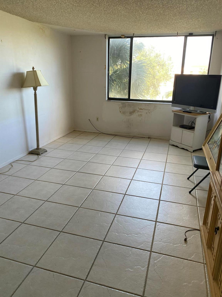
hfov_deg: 53.1
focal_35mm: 26
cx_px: 111
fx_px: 222
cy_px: 148
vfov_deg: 67.3
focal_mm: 4.25
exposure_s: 1/121
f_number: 1.8
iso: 64
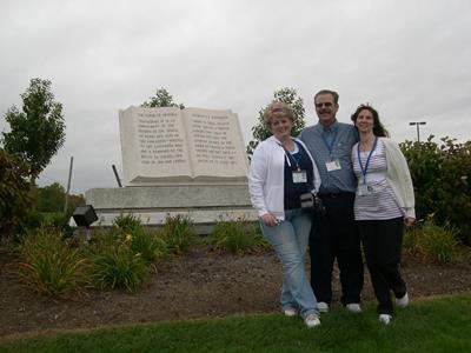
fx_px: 517
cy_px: 176
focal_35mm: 38
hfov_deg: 49.0
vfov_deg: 37.7
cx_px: 236
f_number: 7.6
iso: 100
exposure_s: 1/101
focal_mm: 8
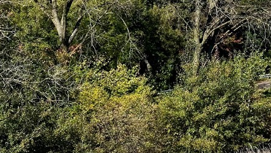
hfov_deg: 17.6
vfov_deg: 10.0
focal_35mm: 121
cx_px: 215
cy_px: 58
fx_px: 869
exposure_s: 1/3155
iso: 64
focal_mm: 6.86
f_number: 1.78
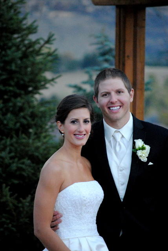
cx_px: 84
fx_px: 2095
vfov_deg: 6.9
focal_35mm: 300
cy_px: 126
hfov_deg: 4.6
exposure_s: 1/100
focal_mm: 200
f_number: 5.6
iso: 1600
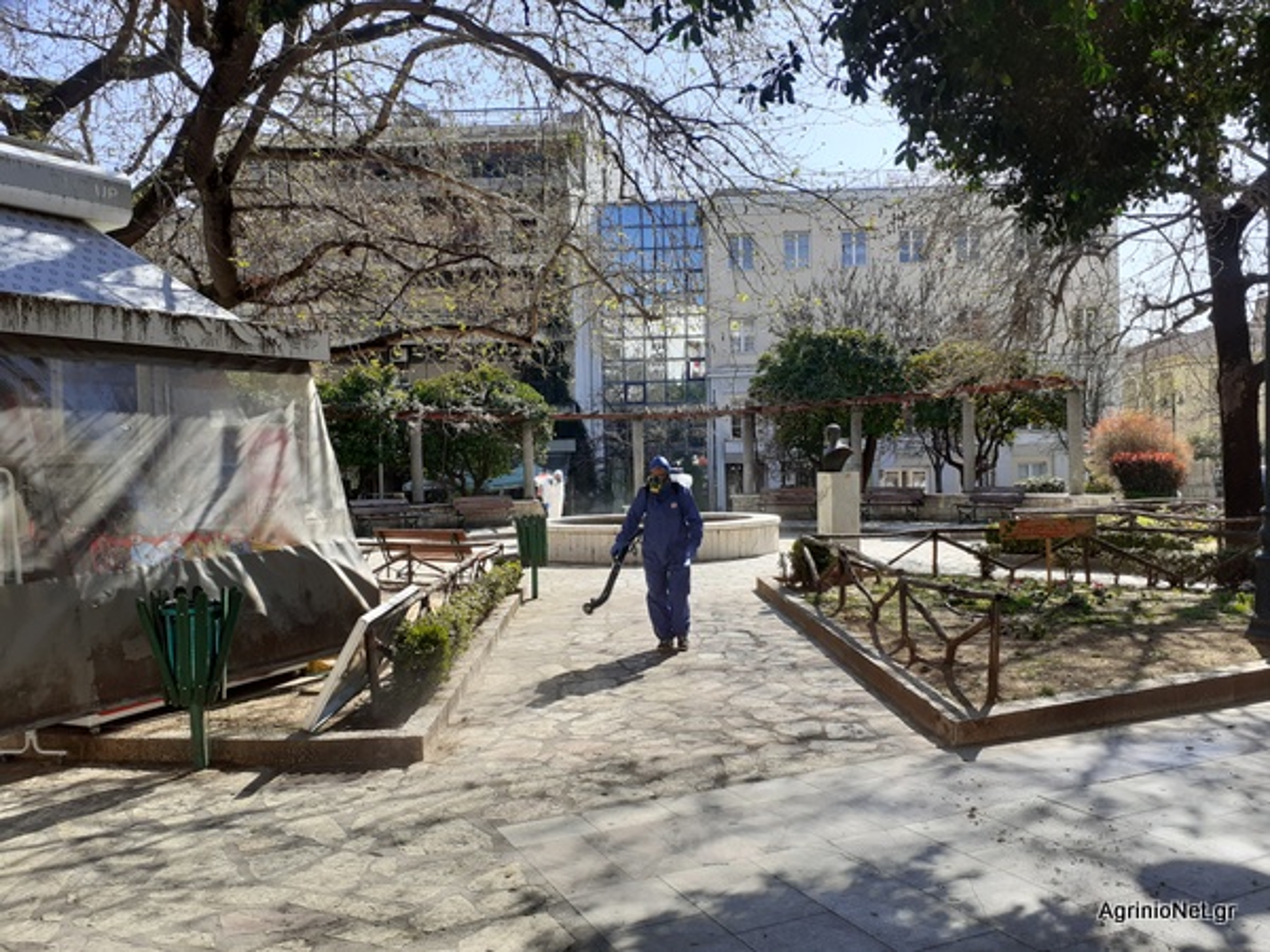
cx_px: 635
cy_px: 476
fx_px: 991
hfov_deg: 65.3
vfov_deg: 51.4
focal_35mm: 27
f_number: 1.9
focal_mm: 3.6
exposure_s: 1/1003
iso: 40
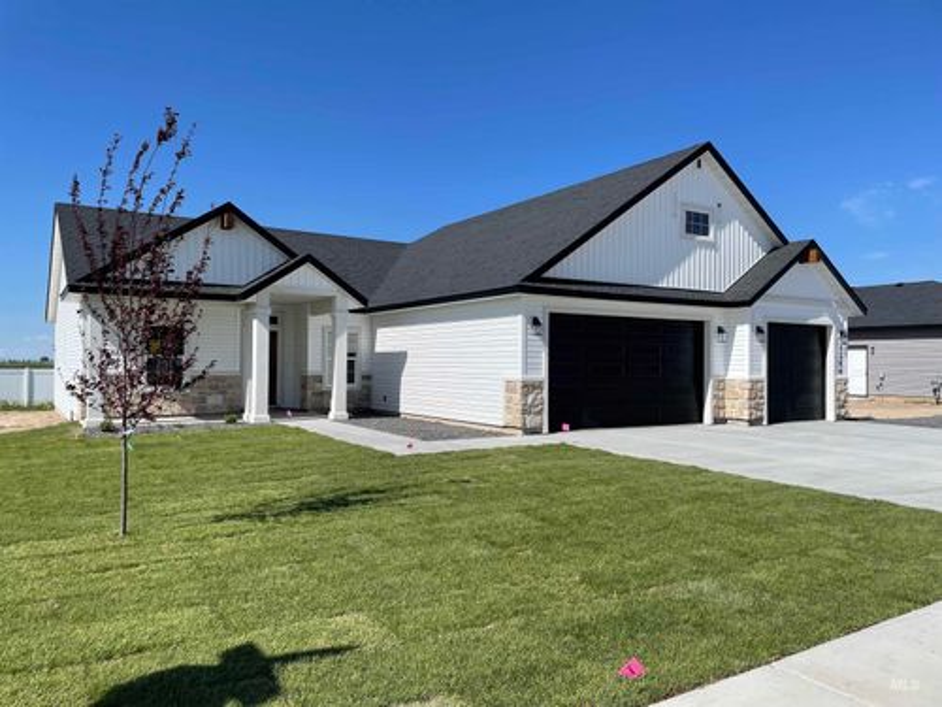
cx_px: 471
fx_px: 708
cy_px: 354
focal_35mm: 26
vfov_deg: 53.1
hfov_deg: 67.3
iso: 32
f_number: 1.6
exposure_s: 1/4464
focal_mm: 4.2
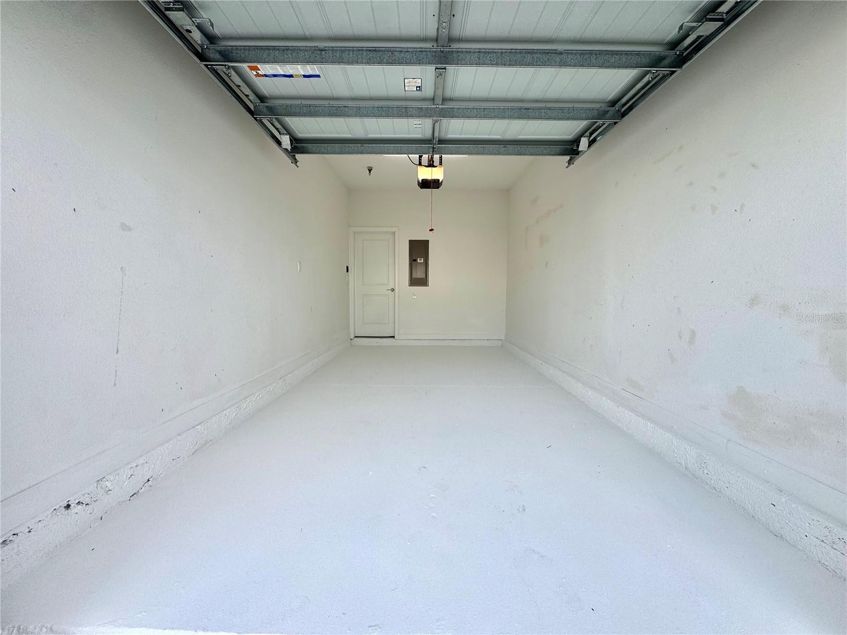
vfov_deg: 85.7
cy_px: 318
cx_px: 424
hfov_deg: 102.1
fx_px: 343
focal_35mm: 14
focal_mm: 2.22
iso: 40
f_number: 2.2
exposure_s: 1/335
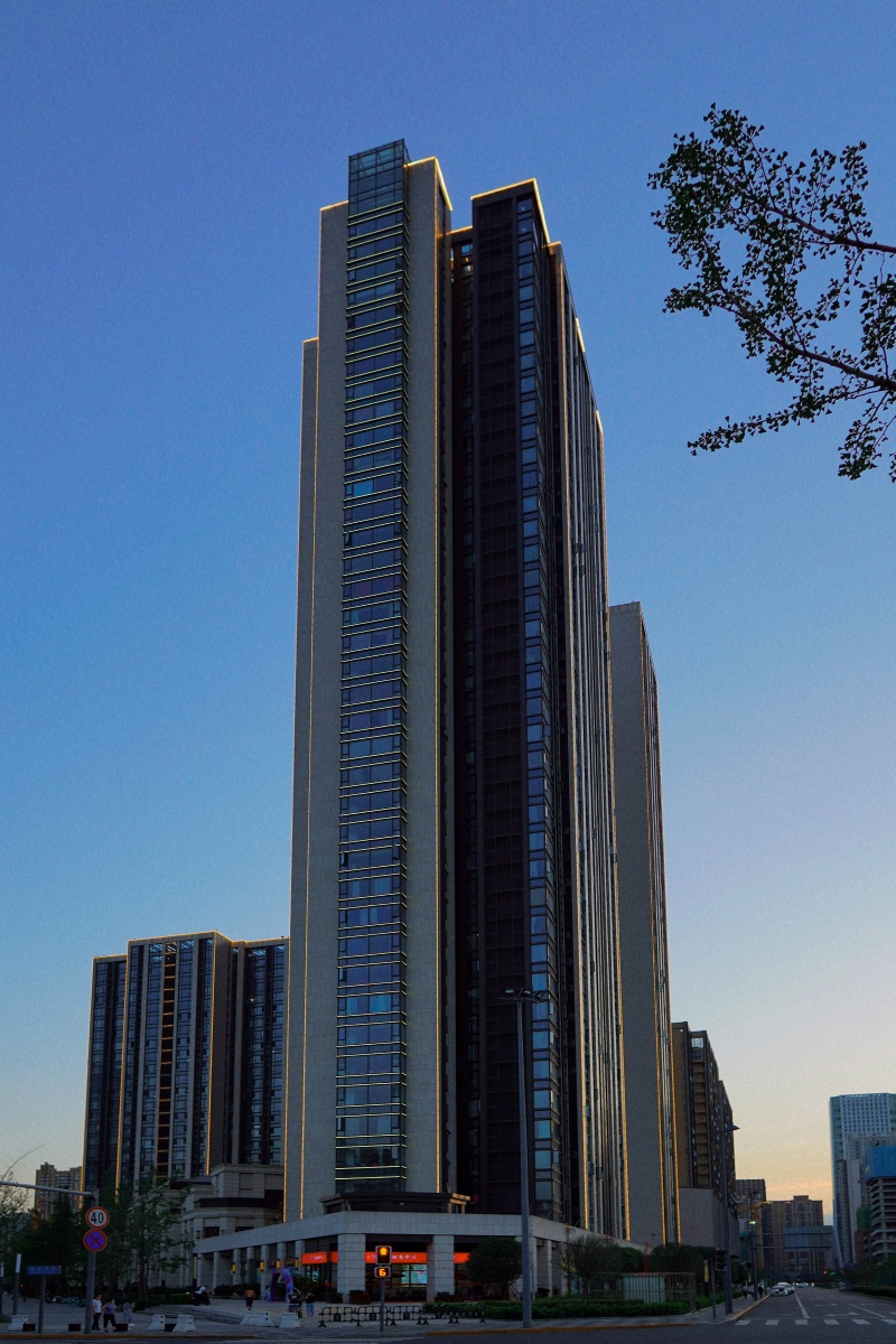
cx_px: 448
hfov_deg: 53.1
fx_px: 896
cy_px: 672
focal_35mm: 24
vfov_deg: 73.7
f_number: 2.8
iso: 100
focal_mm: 16
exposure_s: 1/250
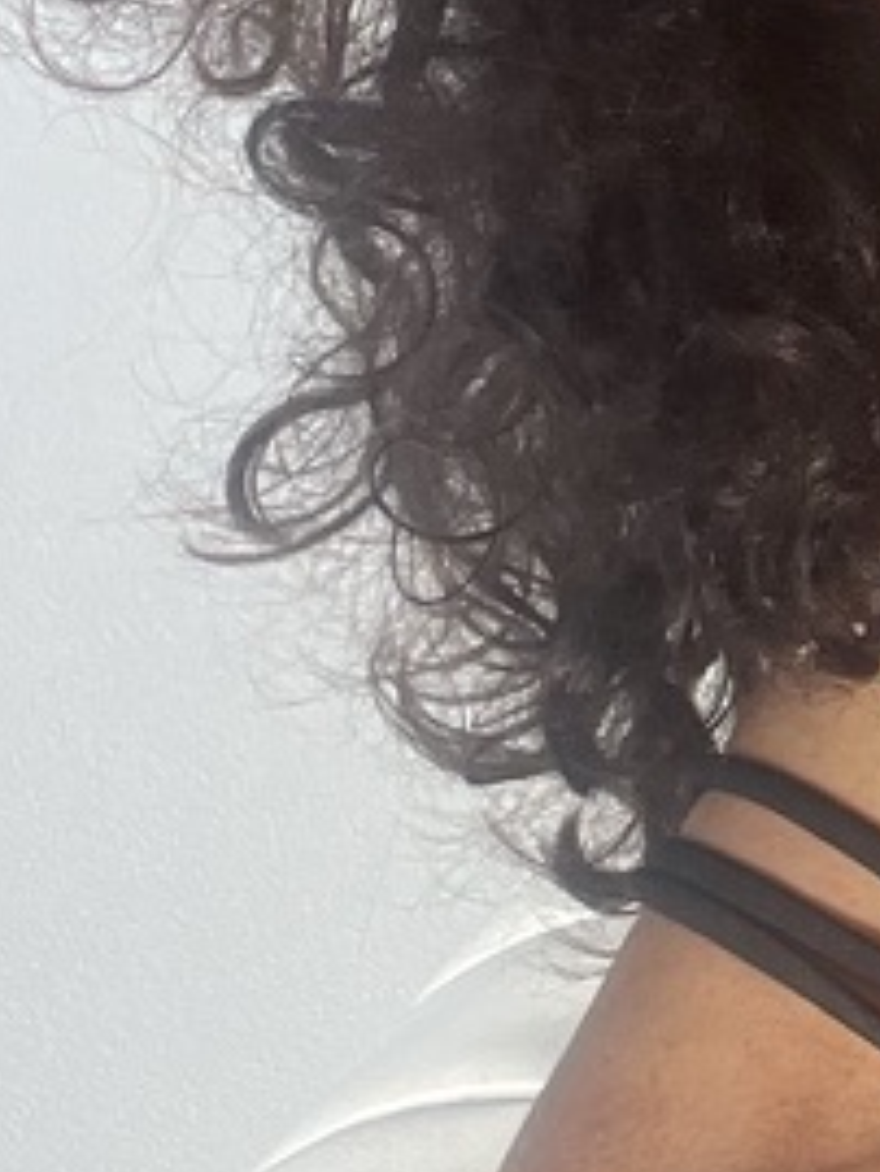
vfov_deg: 17.1
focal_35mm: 114
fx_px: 3861
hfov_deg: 11.9
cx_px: 1642
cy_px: 157
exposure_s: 1/1255
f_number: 2.2
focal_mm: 2.71
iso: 32
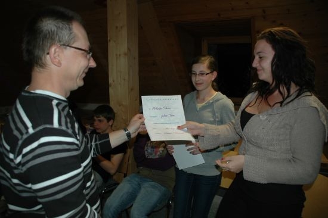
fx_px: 246
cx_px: 164
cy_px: 109
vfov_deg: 47.9
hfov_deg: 67.4
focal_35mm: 27
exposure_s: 1/60
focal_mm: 18
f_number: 3.5
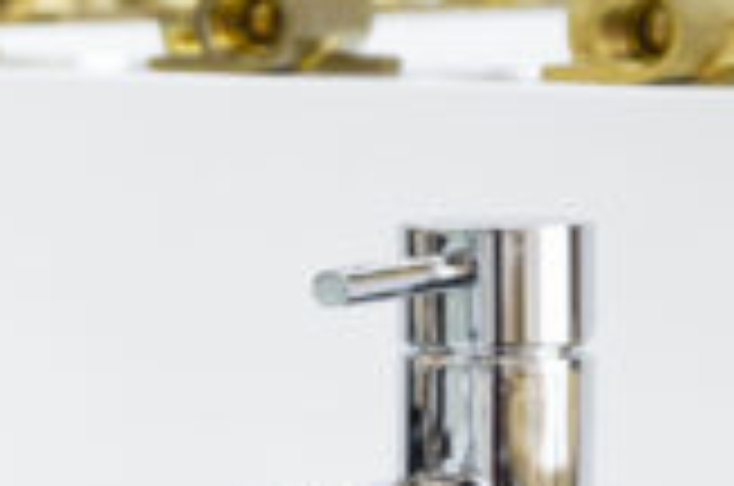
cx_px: -1175
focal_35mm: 308
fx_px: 6267
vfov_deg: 4.4
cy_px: 754
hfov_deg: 6.3
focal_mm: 49
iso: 800
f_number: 4
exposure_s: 1/125
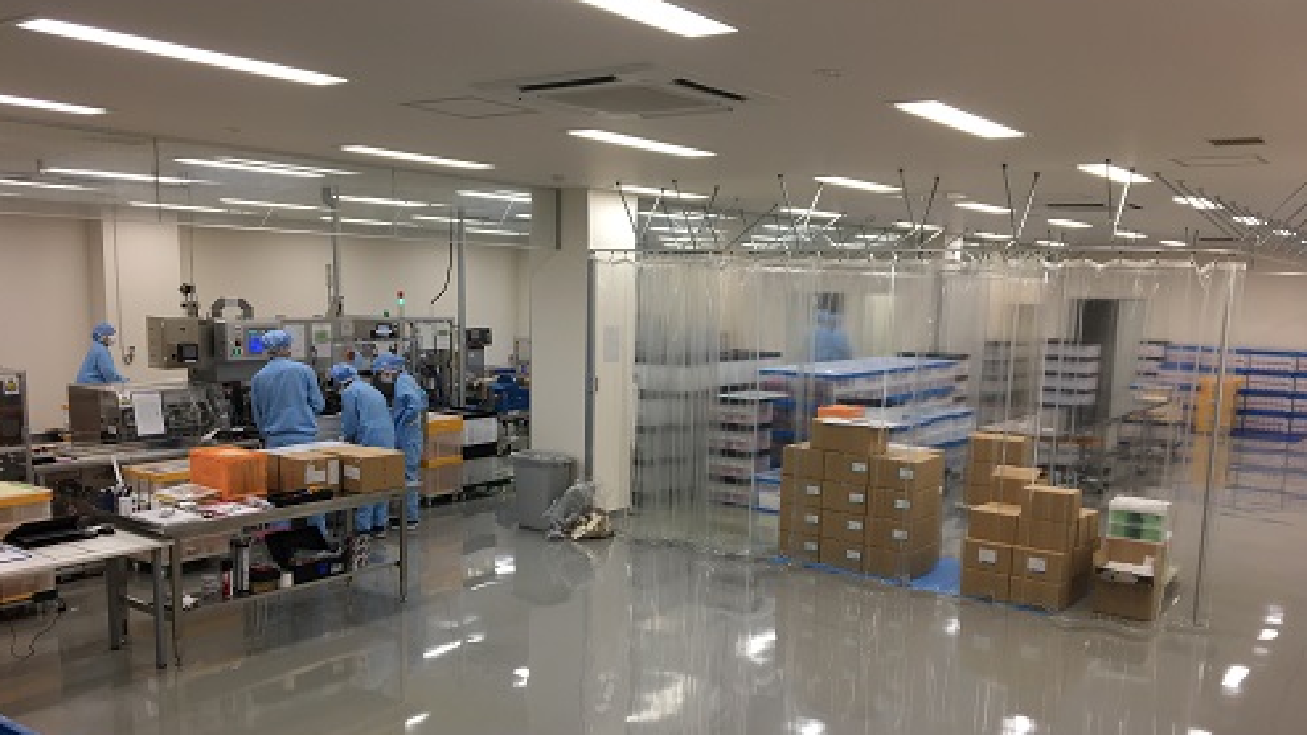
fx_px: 1109
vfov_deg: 36.5
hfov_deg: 61.0
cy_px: 456
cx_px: 648
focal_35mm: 32
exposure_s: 1/40
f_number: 2.2
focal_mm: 4.15
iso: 25
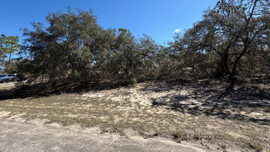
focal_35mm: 17
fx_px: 122
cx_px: 131
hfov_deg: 95.9
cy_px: 40
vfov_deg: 60.7
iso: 25
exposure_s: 1/770
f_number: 2.2
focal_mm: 2.22
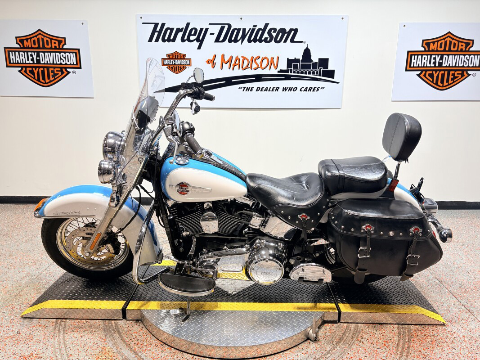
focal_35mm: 26
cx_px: 240
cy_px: 180
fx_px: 360
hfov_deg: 67.3
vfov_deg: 53.1
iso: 40
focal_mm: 5.96
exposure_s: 1/120
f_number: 1.6
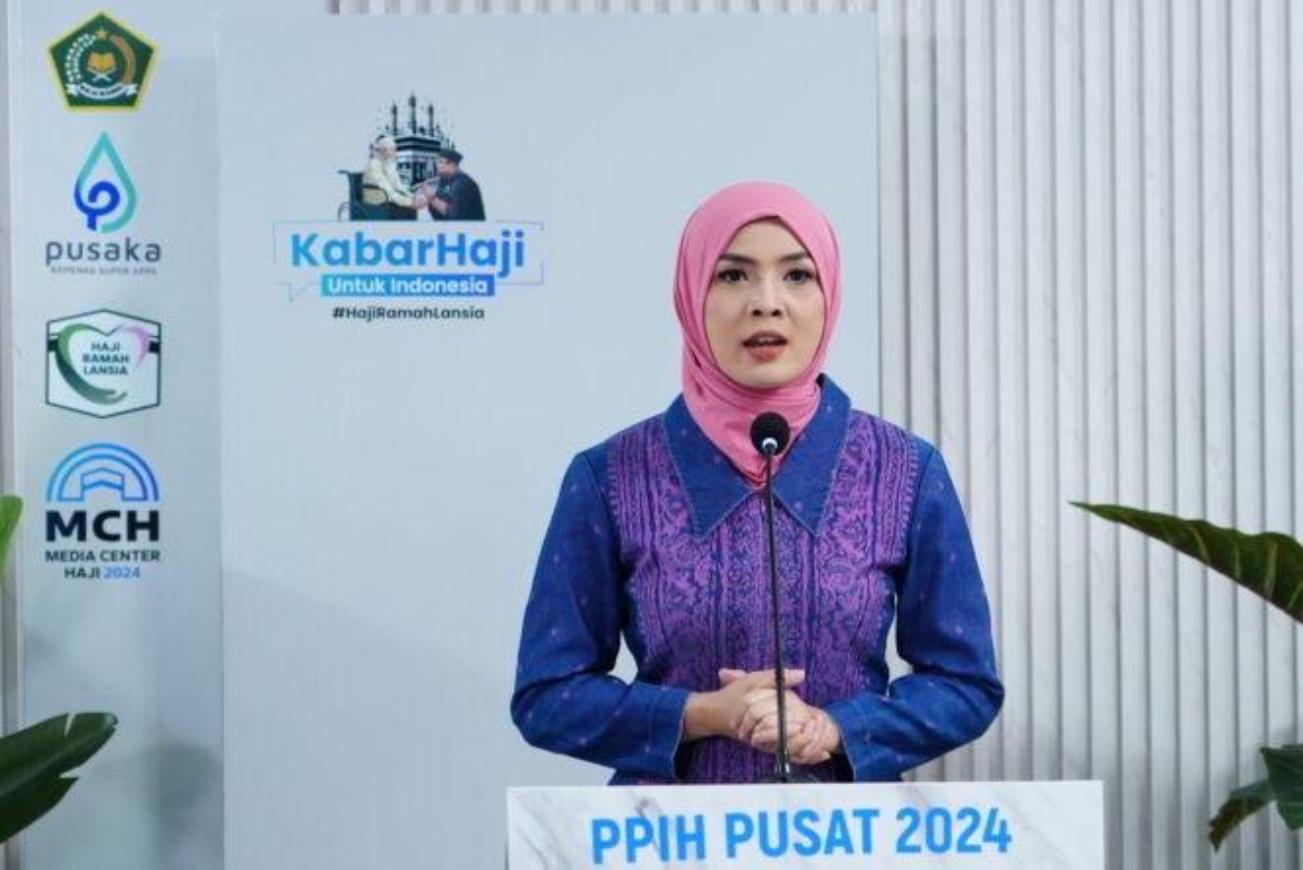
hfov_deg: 16.1
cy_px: 435
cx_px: 652
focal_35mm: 127
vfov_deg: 10.8
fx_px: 4597
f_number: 4.5
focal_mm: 85
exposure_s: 1/160
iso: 3200
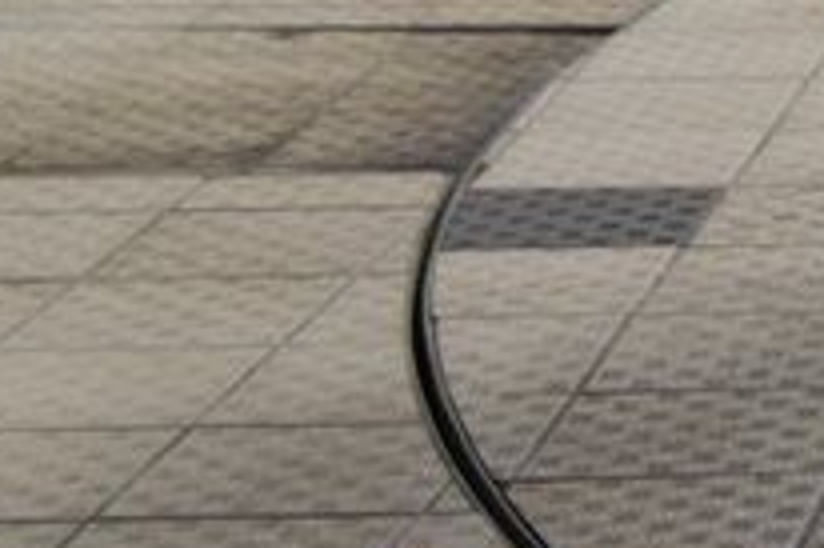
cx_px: 1828
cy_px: -714
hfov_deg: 8.1
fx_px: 5466
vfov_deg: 5.6
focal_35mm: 239
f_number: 6.3
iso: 400
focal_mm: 32
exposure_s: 1/20
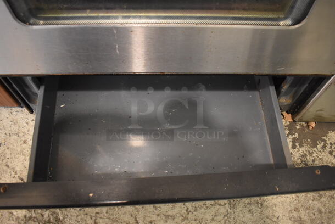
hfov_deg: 67.3
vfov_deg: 48.0
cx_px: 168
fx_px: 251
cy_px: 112
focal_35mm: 27
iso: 2500
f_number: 3.5
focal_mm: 18
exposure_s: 1/125
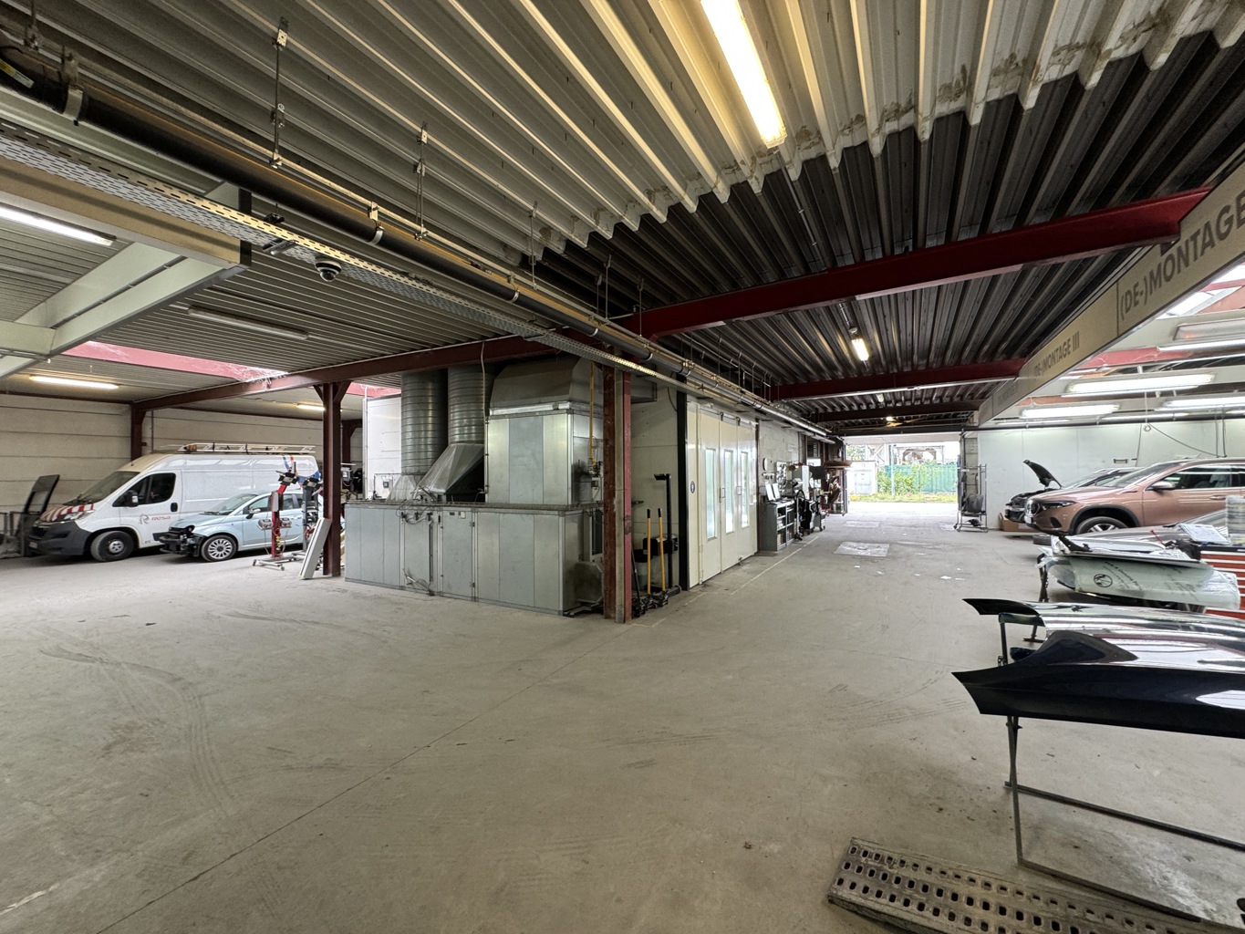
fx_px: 504
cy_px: 467
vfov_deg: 85.7
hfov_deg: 102.1
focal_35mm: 14
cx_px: 622
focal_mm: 2.22
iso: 160
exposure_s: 1/50
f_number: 2.2
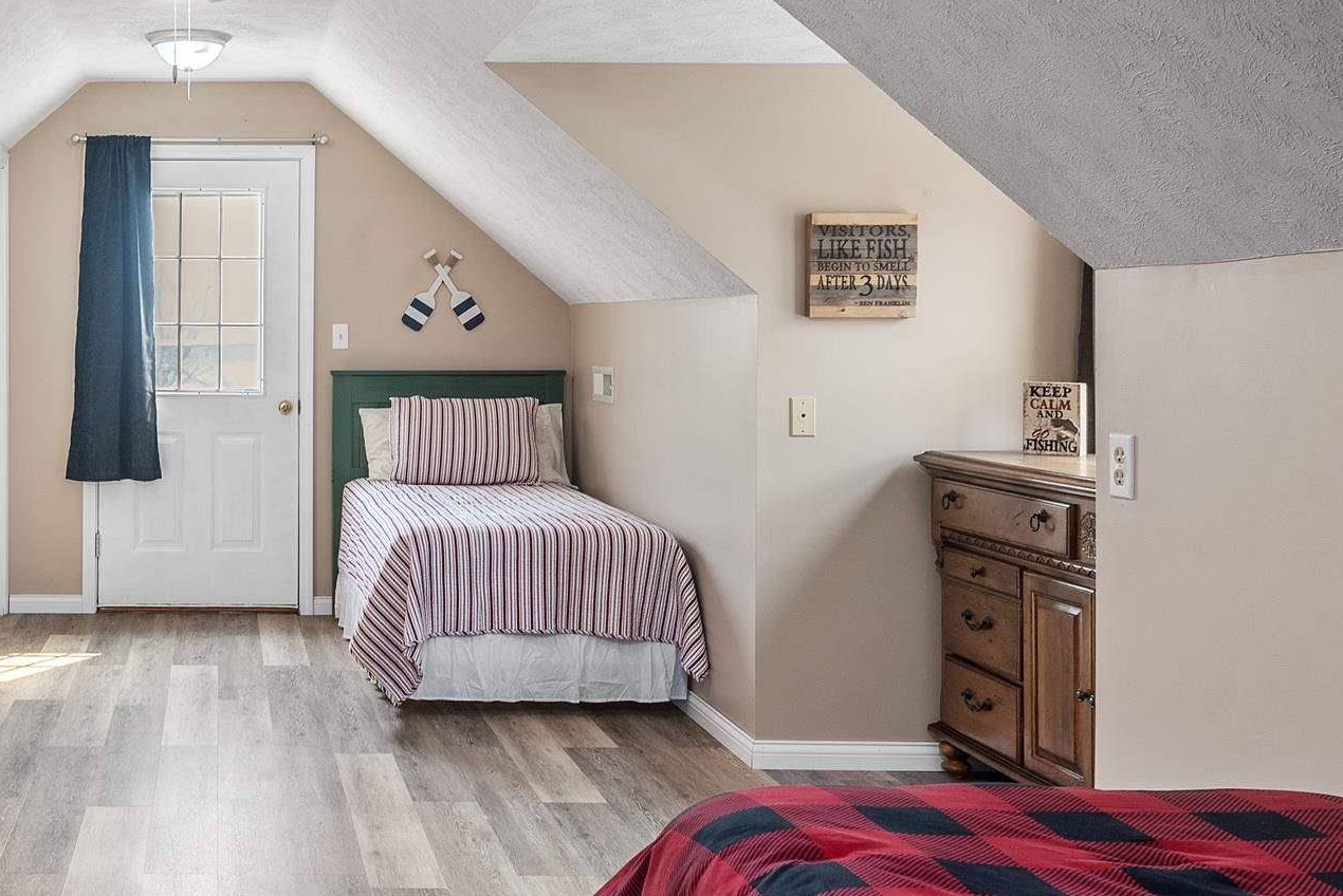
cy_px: 329
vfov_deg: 29.8
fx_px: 1679
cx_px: 189
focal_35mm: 45
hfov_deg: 40.9
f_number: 7.1
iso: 400
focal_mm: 19
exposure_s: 1/4
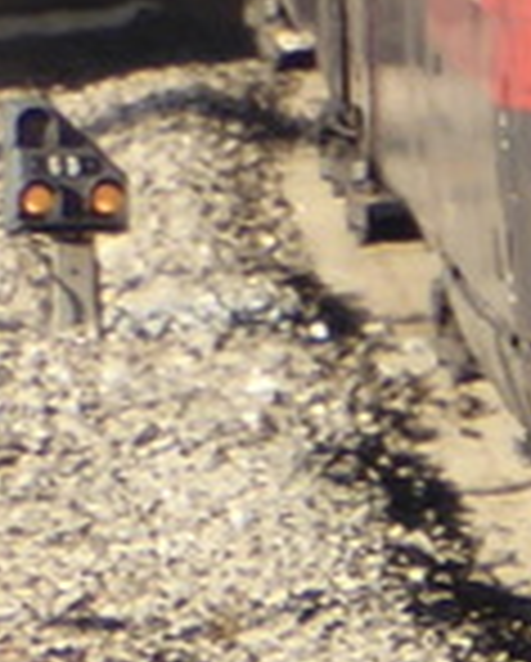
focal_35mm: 6357
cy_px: -585
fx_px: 124622
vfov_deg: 0.3
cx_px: 1220
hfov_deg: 0.2
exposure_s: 1/125
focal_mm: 129
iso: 100
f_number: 6.4
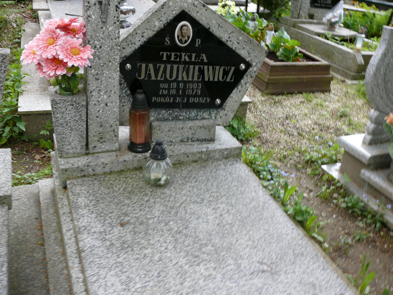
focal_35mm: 35
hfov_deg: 52.6
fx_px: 397
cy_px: 148
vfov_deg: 40.7
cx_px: 196
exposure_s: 1/100
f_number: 3.6
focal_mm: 7.5
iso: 100
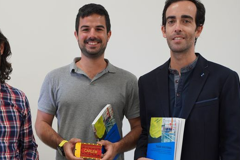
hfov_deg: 30.3
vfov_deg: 20.5
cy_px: 112
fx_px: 440
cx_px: 82
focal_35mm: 66
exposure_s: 1/160
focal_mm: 43
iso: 1000
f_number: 4
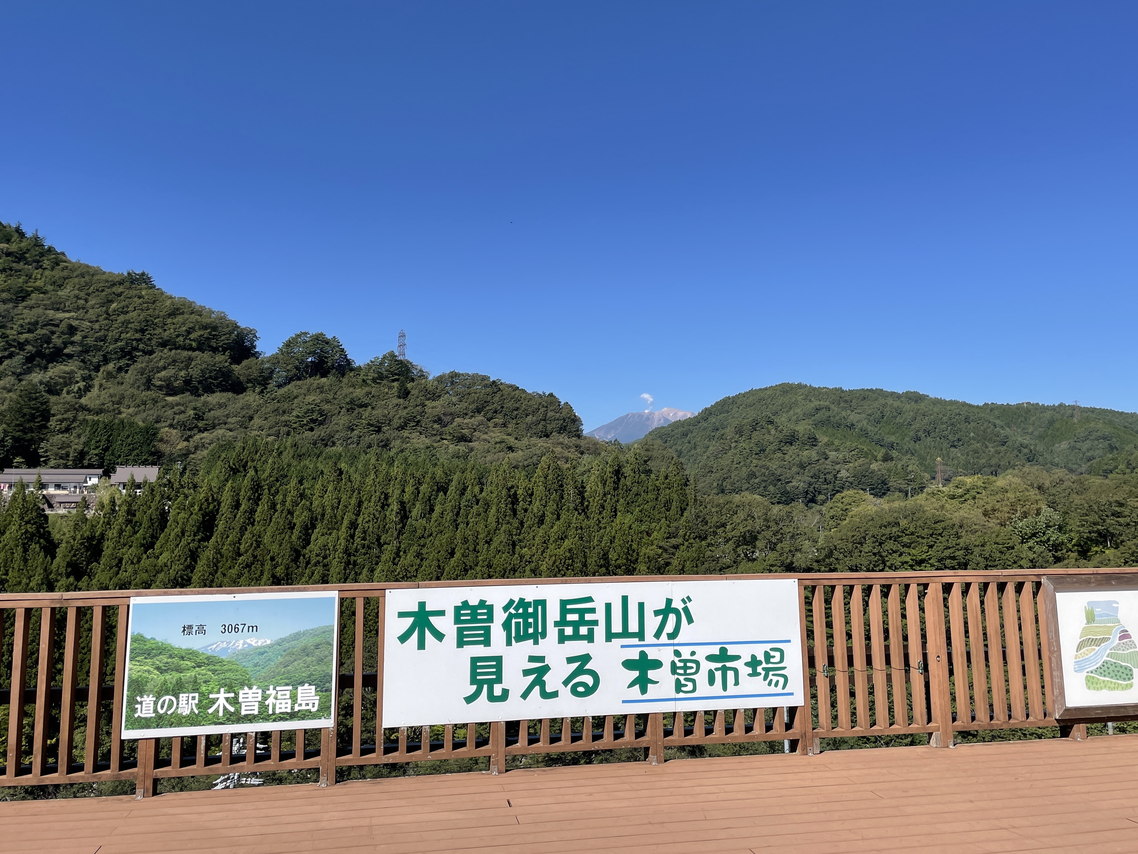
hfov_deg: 61.7
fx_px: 953
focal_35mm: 29
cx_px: 580
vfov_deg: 48.2
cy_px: 387
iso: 32
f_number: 1.6
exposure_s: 1/3401
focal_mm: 4.2
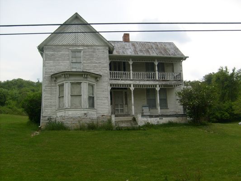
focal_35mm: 35
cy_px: 90
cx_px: 120
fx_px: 244
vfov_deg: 40.7
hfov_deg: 52.6
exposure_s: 1/180
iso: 80
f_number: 7.1
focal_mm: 5.8
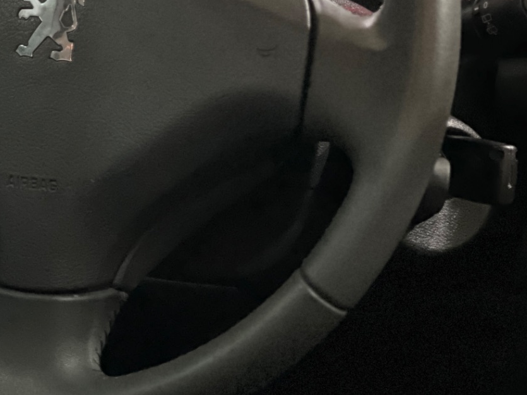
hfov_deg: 11.1
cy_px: 59
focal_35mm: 177
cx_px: 59
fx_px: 2694
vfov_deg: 8.4
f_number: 2.8
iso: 1600
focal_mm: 9
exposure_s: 1/15
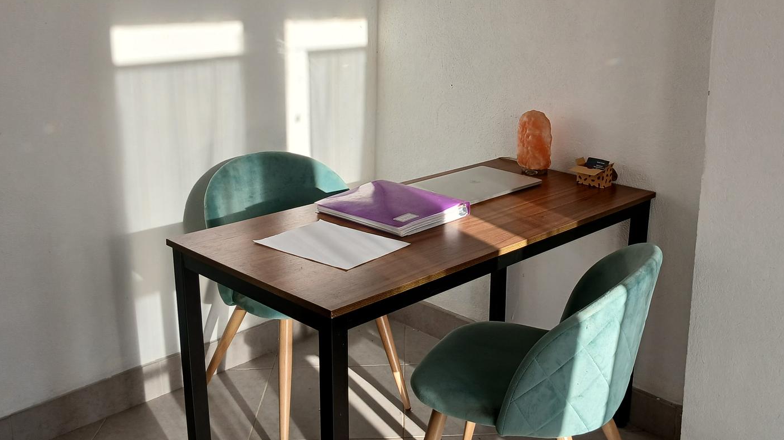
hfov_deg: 51.1
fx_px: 811
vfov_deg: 30.1
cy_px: 129
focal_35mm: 39
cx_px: 493
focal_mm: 3.98
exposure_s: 1/185
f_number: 1.8
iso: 20
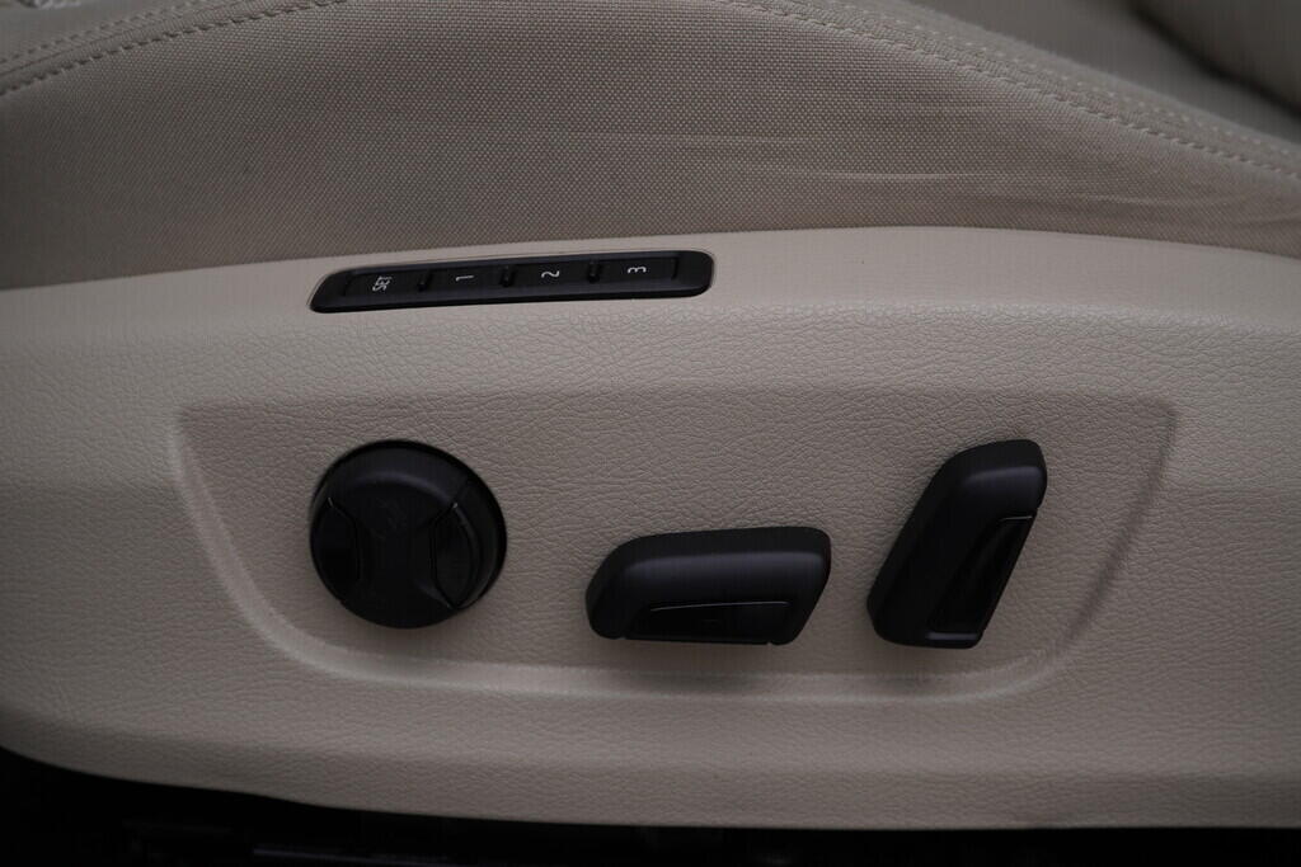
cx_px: 650
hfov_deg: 53.1
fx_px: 1301
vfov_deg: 36.9
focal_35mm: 36
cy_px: 434
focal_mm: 24
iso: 125
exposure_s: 1/80
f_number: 4
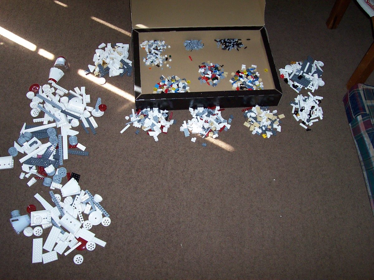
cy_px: 140
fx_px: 400
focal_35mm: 37
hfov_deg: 50.1
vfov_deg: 38.7
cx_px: 187
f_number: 2.8
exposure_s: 1/60
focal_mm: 5.6
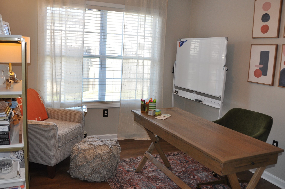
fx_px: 245
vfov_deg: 42.2
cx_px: 142
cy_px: 93
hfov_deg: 60.3
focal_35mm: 31
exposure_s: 1/125
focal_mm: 18
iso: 450
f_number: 3.5
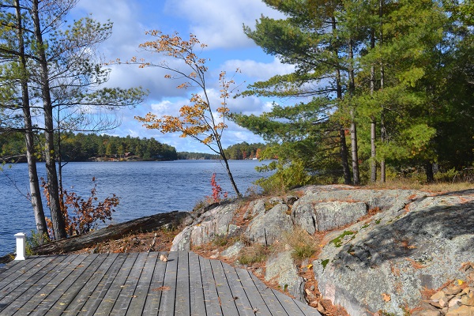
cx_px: 237
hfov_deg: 46.4
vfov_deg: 31.9
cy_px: 158
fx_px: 553
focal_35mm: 42
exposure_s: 1/250
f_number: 8
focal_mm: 28
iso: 100
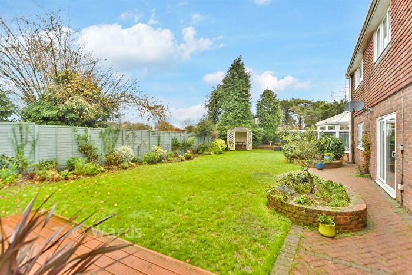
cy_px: 138
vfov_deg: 77.4
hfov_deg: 100.4
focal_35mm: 15
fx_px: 172
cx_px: 206
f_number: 4.5
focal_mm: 10
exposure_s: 1/80
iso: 250
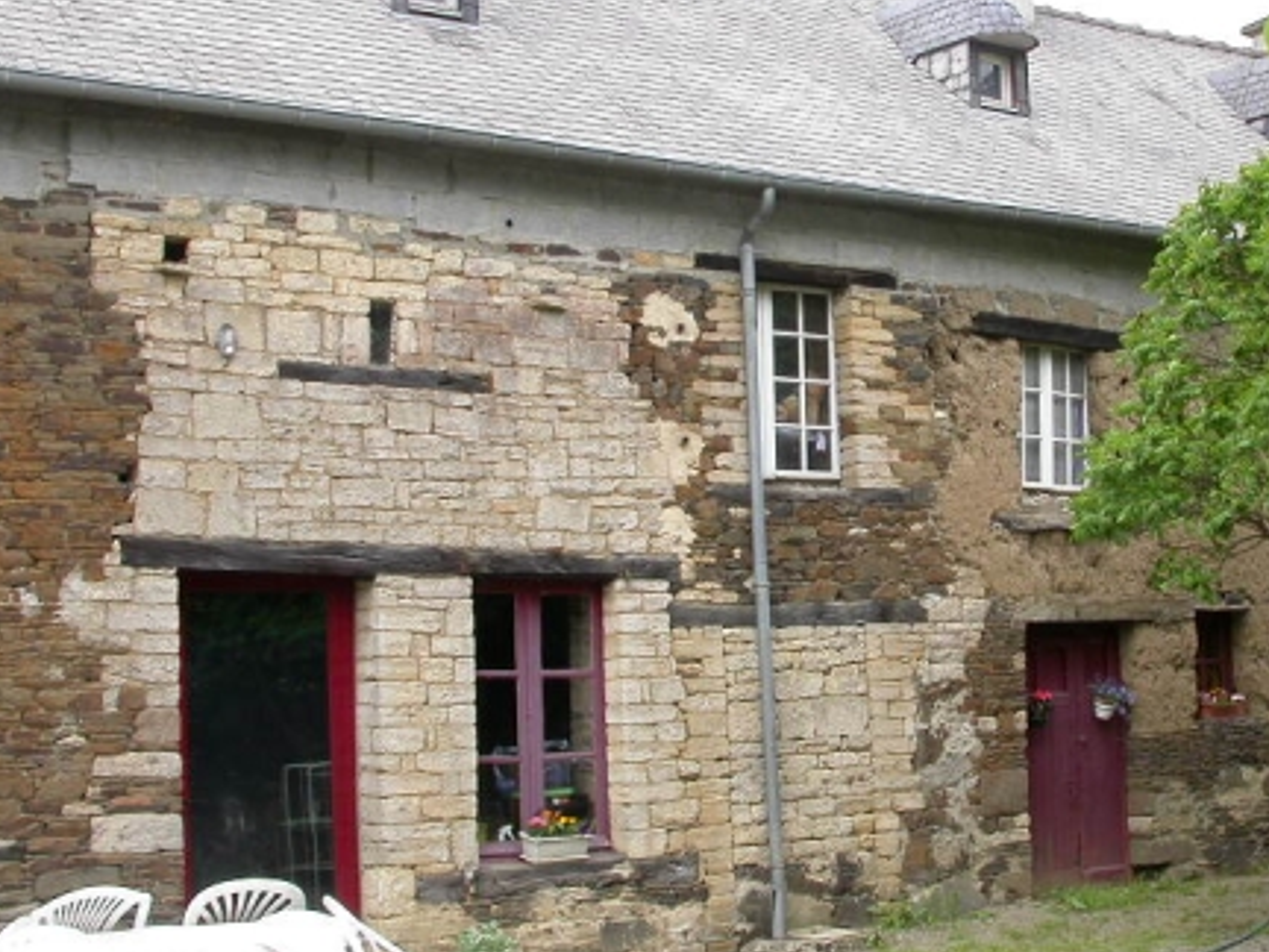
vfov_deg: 24.4
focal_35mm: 60
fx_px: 2200
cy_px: 394
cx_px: 928
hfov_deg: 31.7
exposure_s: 1/163
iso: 100
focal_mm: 8
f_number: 5.3
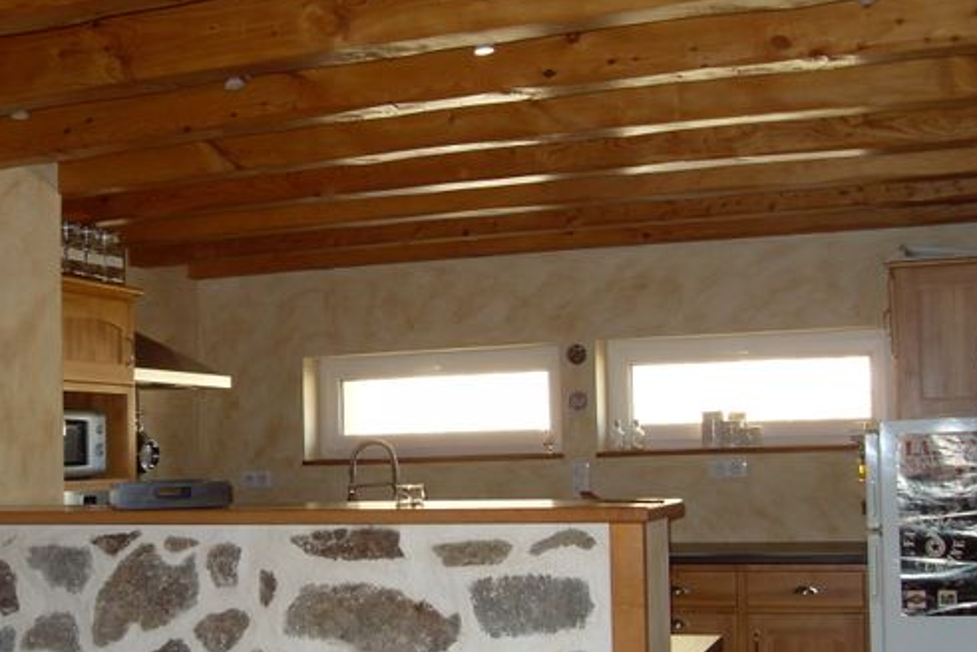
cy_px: 421
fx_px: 1276
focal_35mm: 47
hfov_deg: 41.8
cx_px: 438
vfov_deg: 28.5
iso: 100
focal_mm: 6.3
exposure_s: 1/45
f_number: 2.8
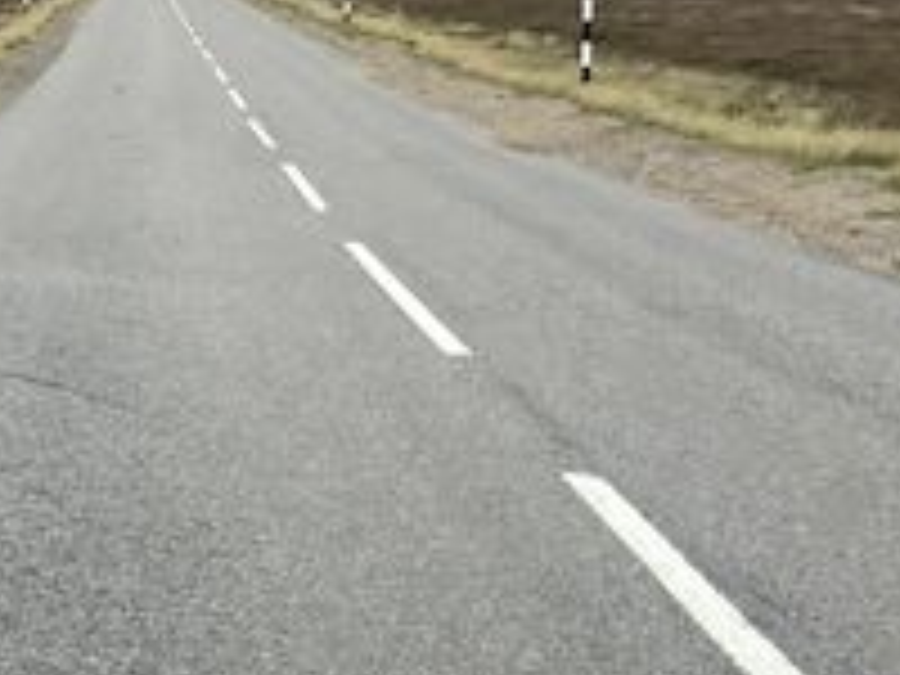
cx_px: -72
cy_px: -248
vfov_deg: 12.7
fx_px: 2912
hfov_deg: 17.0
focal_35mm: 112
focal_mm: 3.99
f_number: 1.8
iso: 20
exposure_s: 1/1845
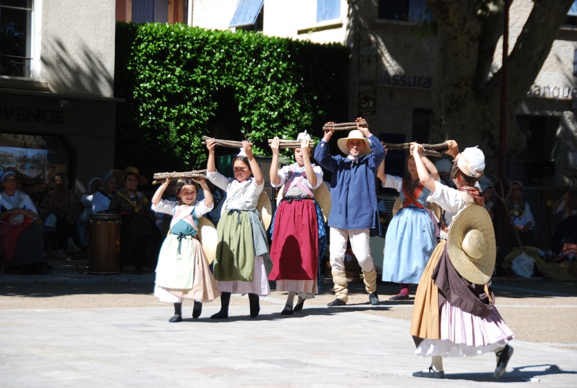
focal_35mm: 120
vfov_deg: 11.5
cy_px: 194
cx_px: 288
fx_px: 1928
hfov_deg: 17.0
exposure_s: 1/500
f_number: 5.6
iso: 180
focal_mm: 80
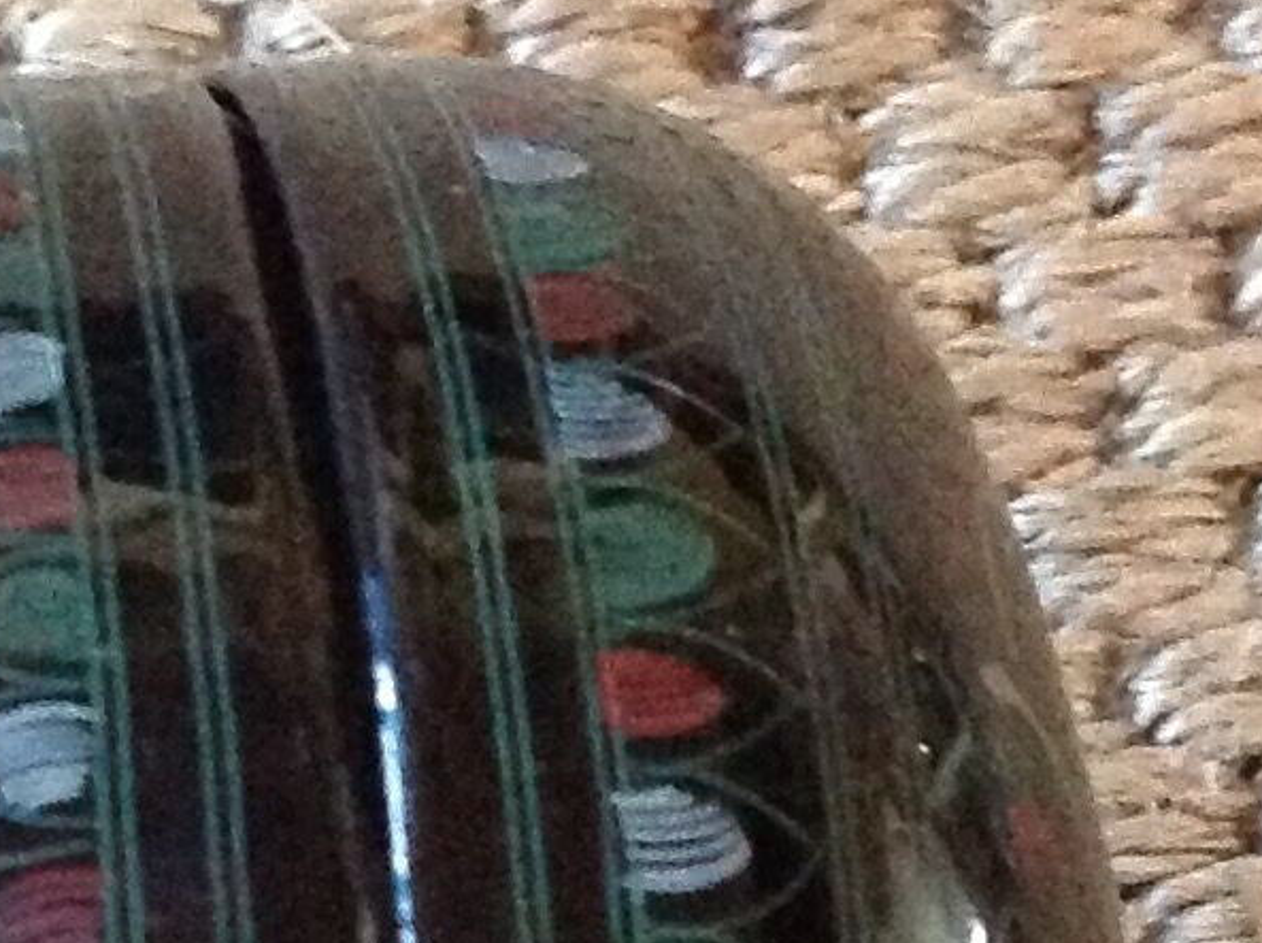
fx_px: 5570
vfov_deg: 9.4
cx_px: 9
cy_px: 1482
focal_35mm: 153
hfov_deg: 12.8
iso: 800
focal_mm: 4.28
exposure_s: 1/15
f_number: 2.4
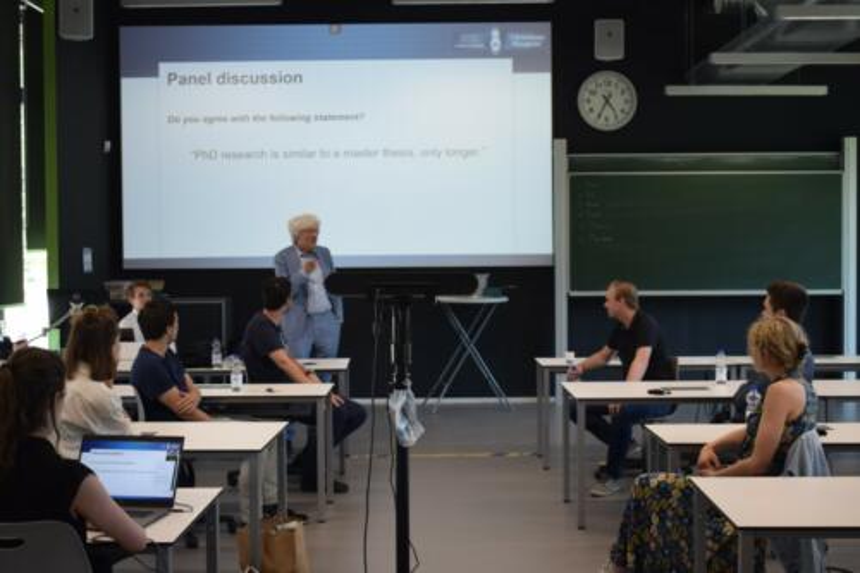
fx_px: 1218
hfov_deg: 38.9
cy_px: 286
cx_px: 430
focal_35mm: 51
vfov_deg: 26.5
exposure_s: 1/20
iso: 100
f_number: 4.5
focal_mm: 34
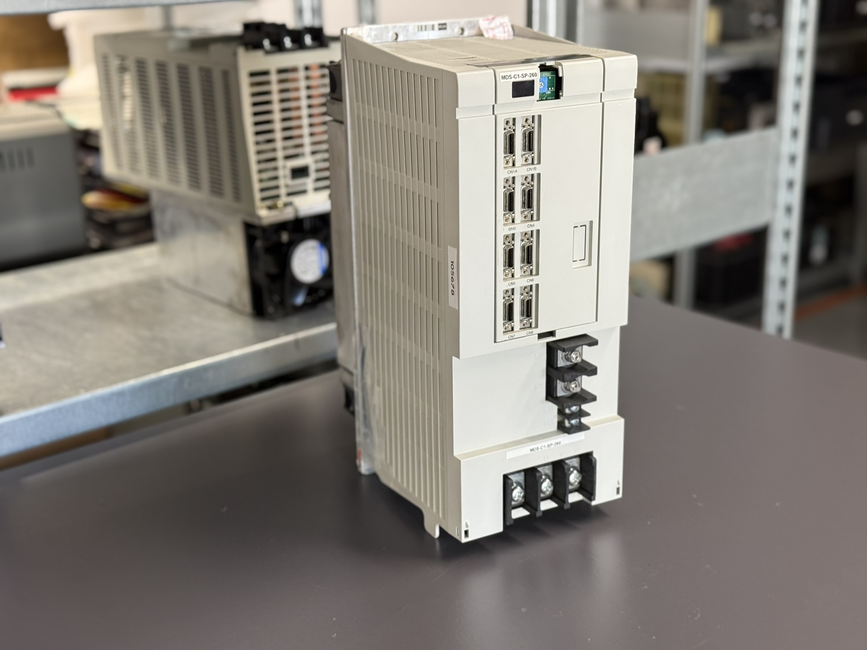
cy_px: 325
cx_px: 434
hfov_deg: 39.7
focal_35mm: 48
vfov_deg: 30.3
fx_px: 1202
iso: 125
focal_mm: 6.76
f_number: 1.78
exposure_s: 1/50
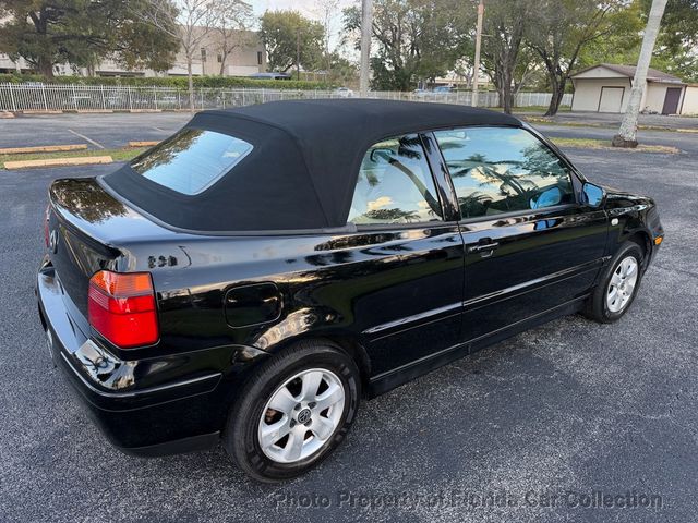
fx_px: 484
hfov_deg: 71.6
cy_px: 262
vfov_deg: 56.8
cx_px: 349
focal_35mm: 24
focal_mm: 6.76
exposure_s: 1/175
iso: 80
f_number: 1.78
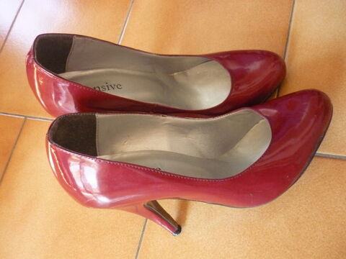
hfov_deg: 55.4
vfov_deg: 42.9
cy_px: 130
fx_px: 330
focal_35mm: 33
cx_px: 173
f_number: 2.8
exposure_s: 1/60
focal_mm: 5.5
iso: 800
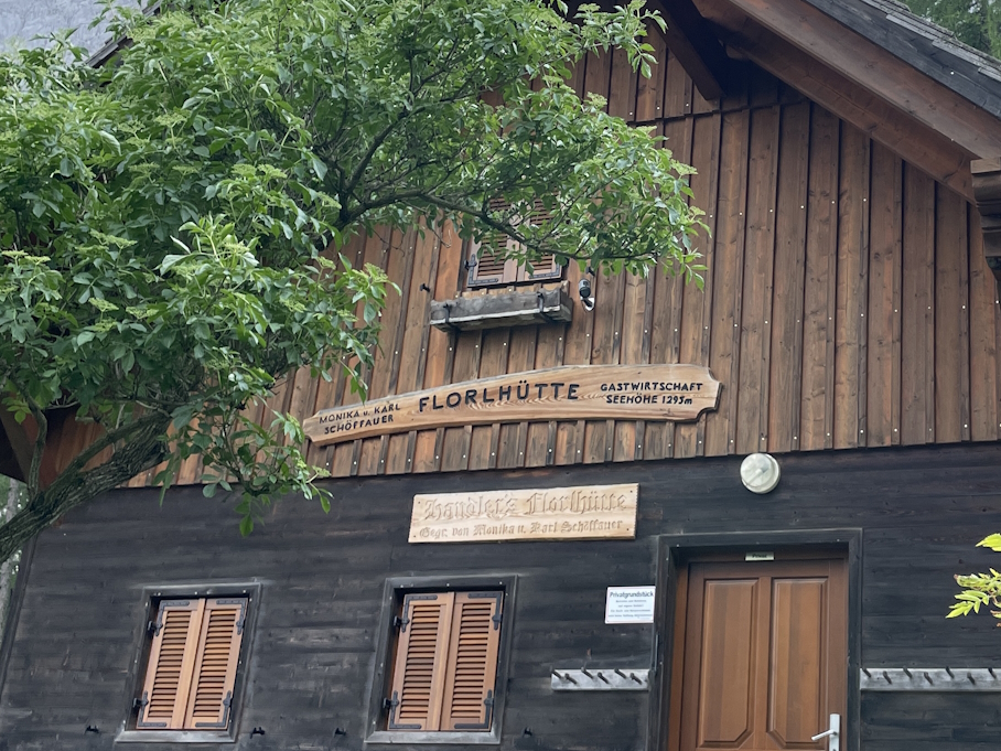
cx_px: 701
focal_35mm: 55
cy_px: 280
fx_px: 1590
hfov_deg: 34.5
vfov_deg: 26.5
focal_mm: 4.2
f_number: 1.6
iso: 32
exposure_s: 1/903
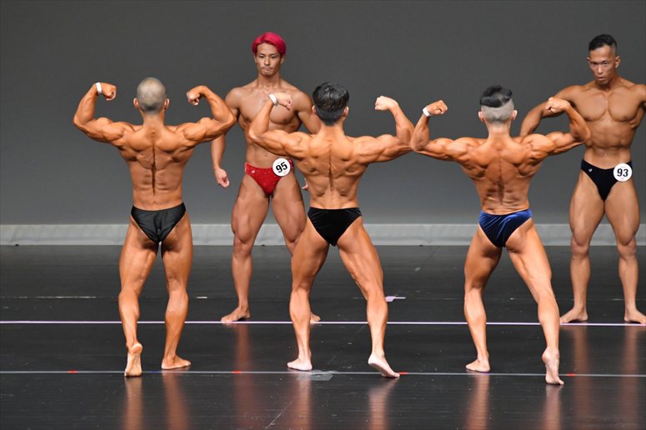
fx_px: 5381
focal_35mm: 300
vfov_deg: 4.6
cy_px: 215
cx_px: 323
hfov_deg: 6.9
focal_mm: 200
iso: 5000
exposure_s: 1/400
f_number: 5.6
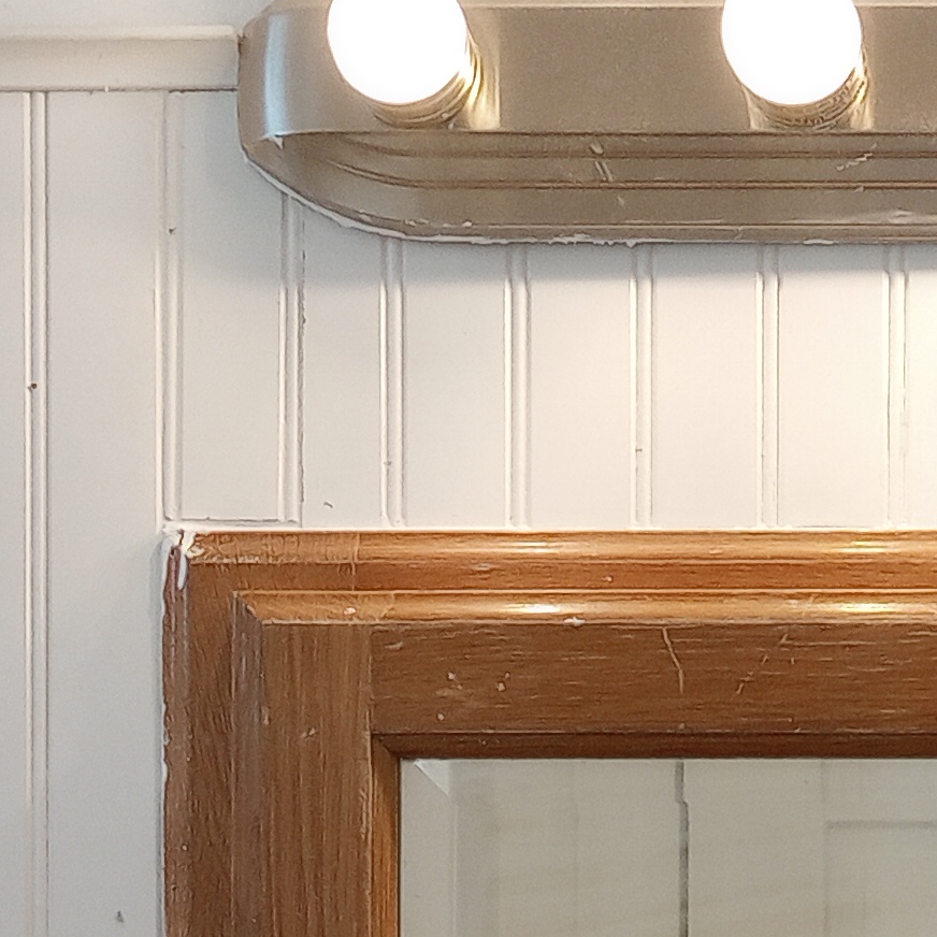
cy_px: 1302
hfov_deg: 14.5
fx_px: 3552
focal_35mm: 116
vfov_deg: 14.3
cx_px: 1168
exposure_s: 1/40
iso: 390
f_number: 1.8
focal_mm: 4.27
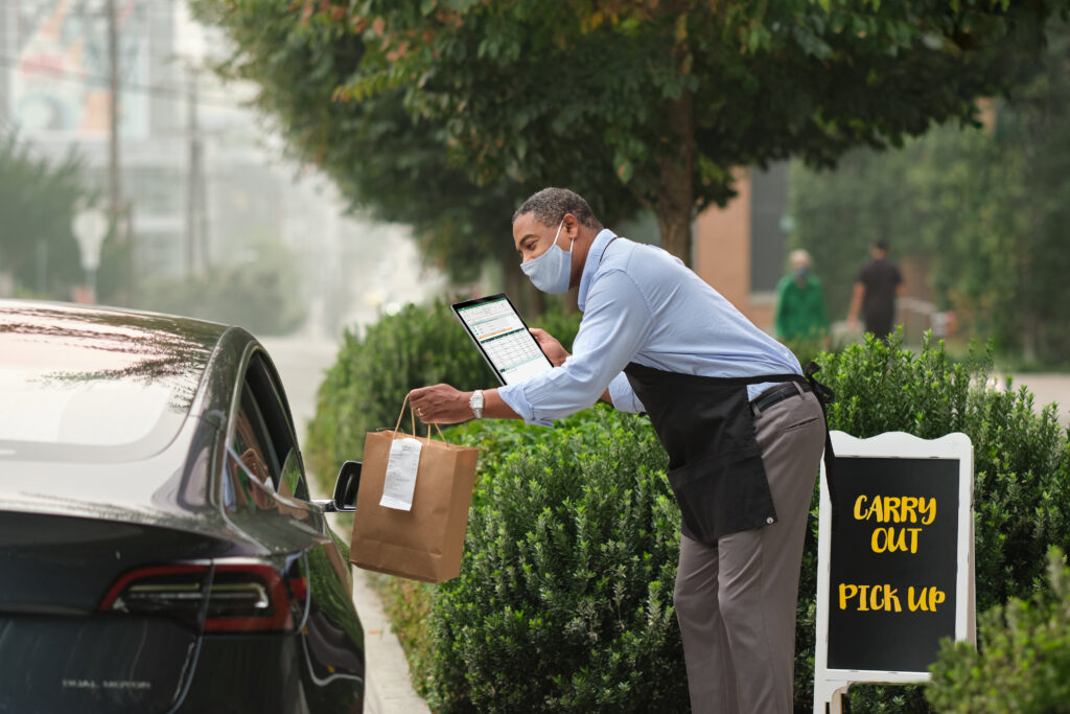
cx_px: 535
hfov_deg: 15.2
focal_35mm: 135
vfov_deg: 10.2
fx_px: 4013
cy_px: 357
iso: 800
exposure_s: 1/250
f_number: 2.2
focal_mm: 90
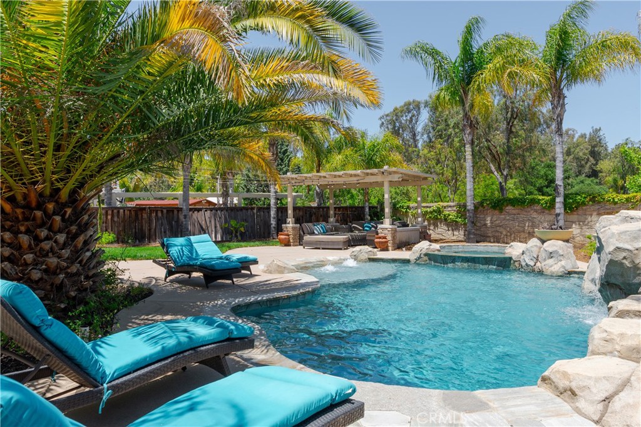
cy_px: 214
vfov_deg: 53.1
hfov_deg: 73.7
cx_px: 320
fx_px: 427
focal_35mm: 24
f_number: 8
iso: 100
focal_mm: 16
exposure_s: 1/250
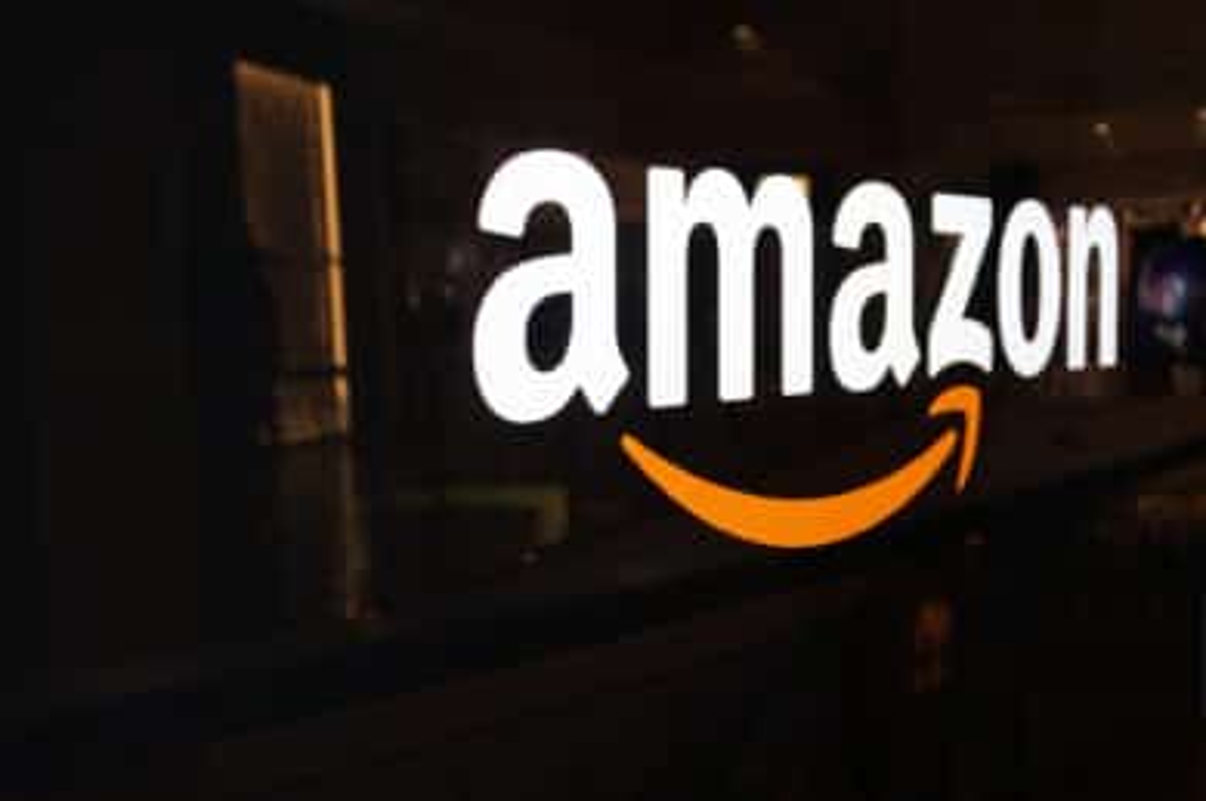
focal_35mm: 45
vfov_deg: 29.8
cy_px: 400
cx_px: 603
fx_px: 1506
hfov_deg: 43.7
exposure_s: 1/60
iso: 800
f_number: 5.6
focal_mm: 30
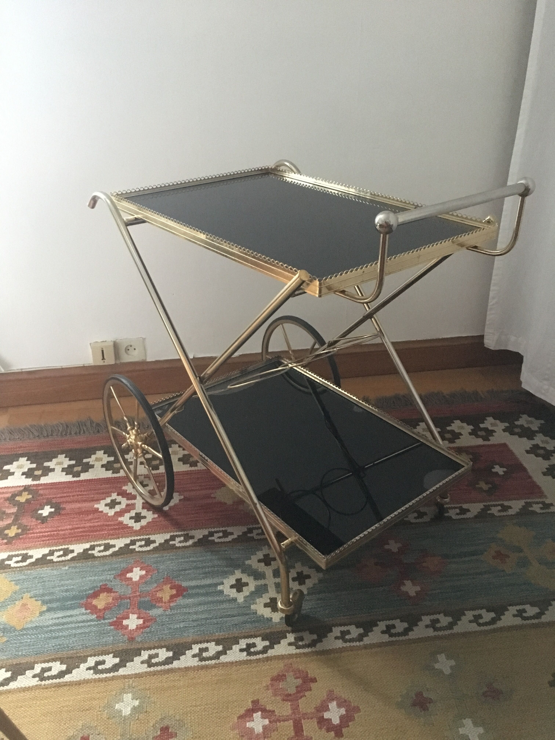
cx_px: 278
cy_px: 370
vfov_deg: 61.7
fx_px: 620
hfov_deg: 48.2
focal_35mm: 29
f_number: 2.2
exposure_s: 1/17
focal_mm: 4.15
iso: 1000
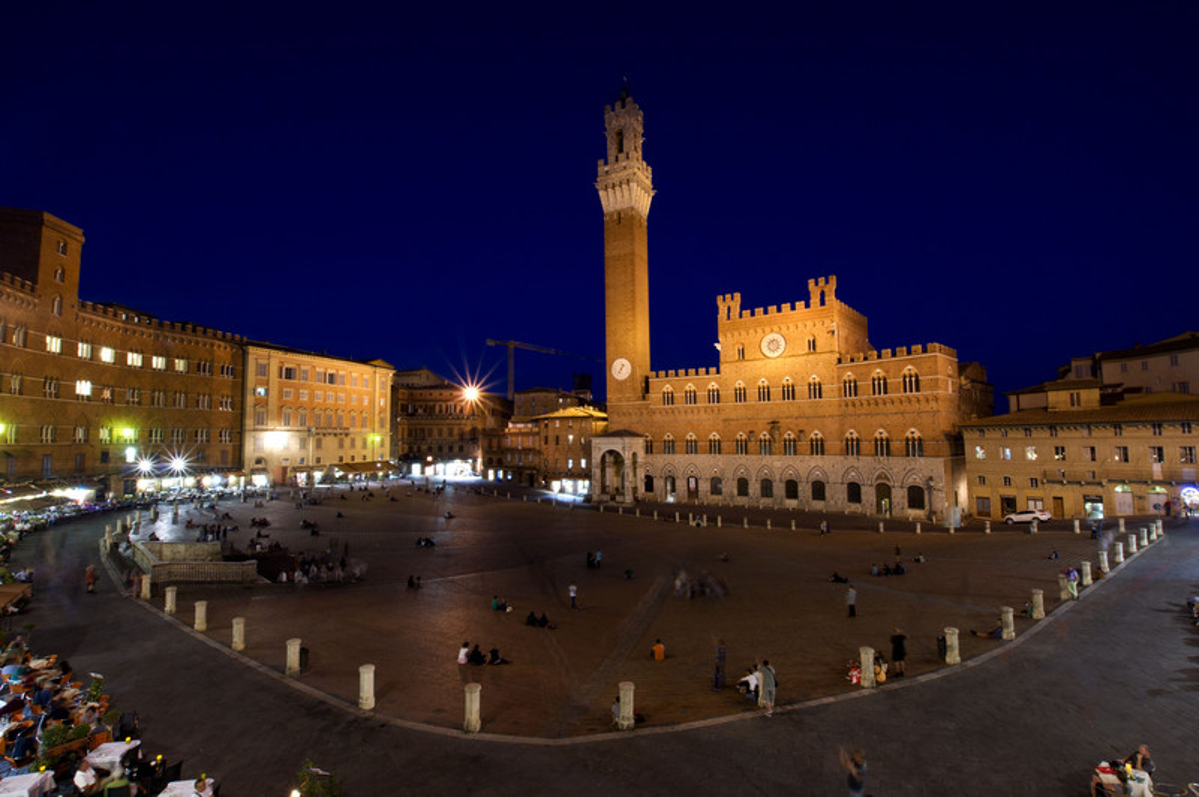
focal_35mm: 15
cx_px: 600
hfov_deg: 100.4
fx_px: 499
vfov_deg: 77.2
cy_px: 398
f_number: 16
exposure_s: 20
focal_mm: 10
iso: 200
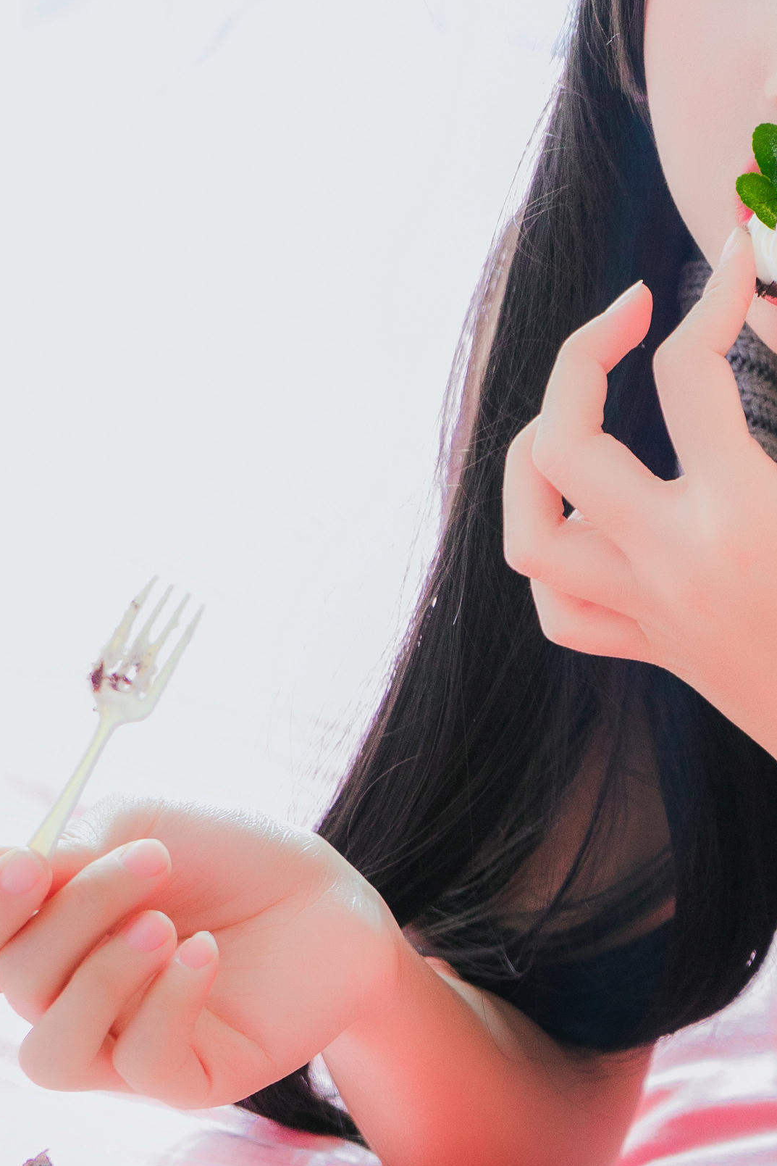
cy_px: 371
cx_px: 838
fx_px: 5599
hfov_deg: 7.9
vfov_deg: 11.9
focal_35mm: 173
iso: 1000
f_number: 5.6
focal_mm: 70
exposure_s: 1/125
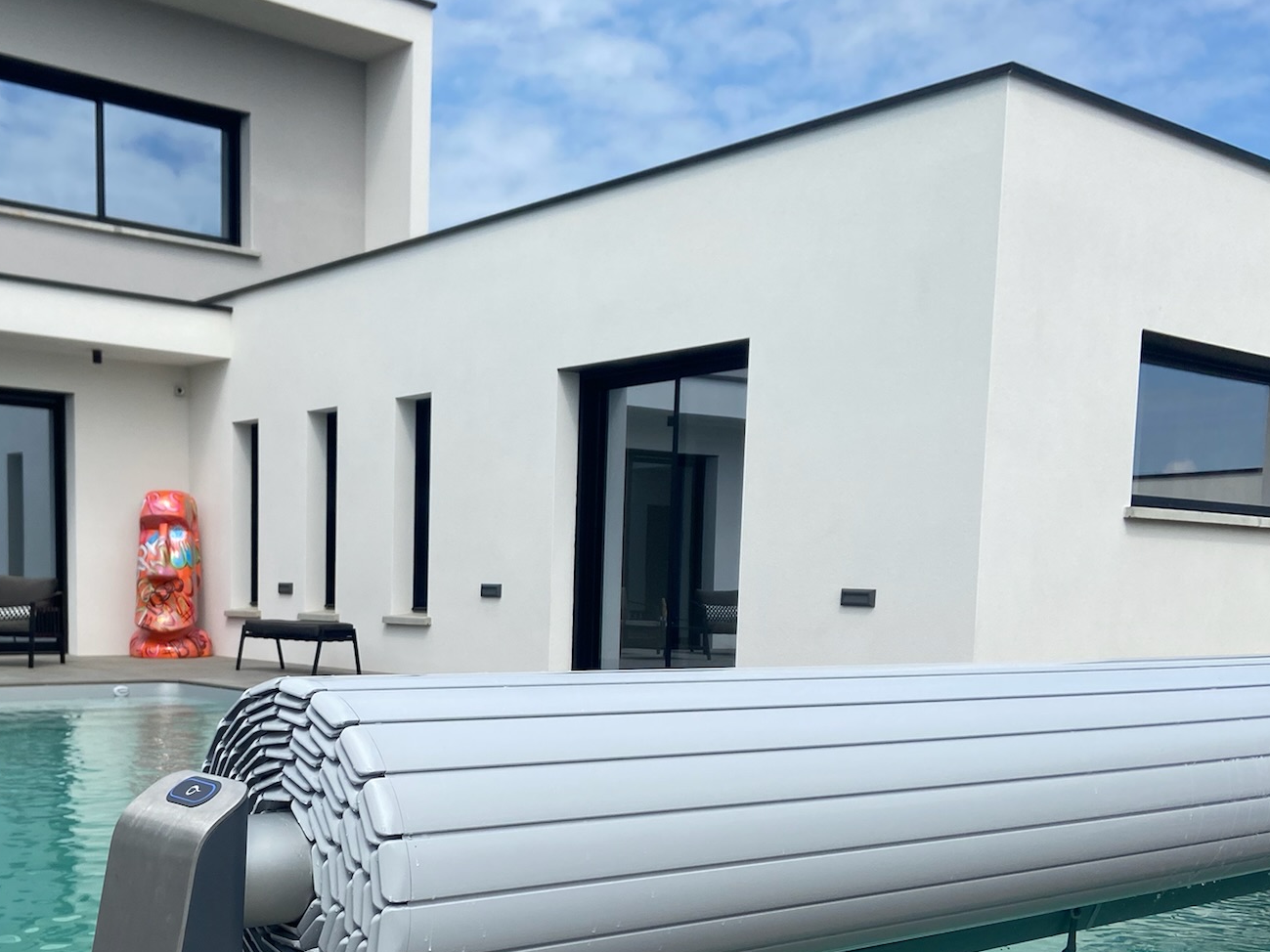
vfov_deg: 34.2
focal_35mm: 41
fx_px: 1504
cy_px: 747
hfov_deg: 45.1
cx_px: 423
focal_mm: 4.25
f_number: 1.8
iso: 32
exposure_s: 1/4115
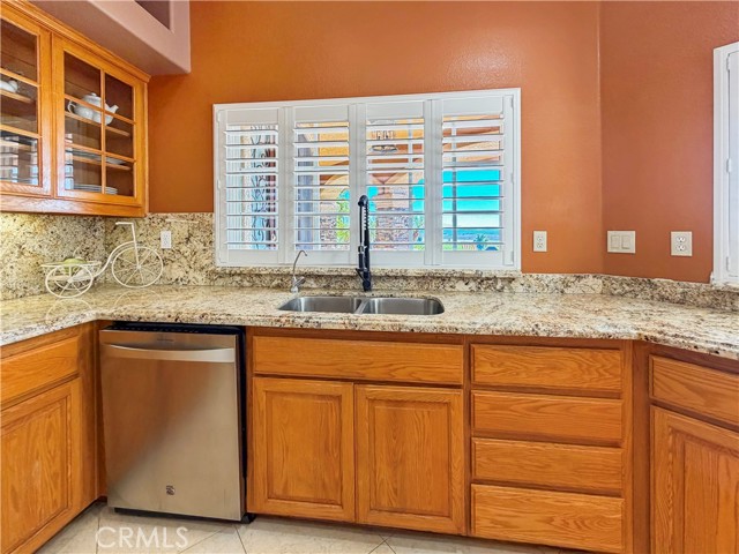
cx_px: 370
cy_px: 277
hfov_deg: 102.1
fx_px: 299
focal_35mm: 14
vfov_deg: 85.7
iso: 160
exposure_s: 1/120
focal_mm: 2.22
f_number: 2.2
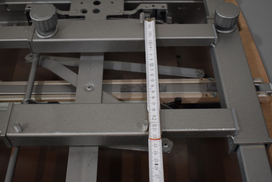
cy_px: 91
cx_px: 136
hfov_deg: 43.6
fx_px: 340
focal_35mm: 45
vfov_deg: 29.9
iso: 450
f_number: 4.2
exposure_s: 1/250
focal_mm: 30
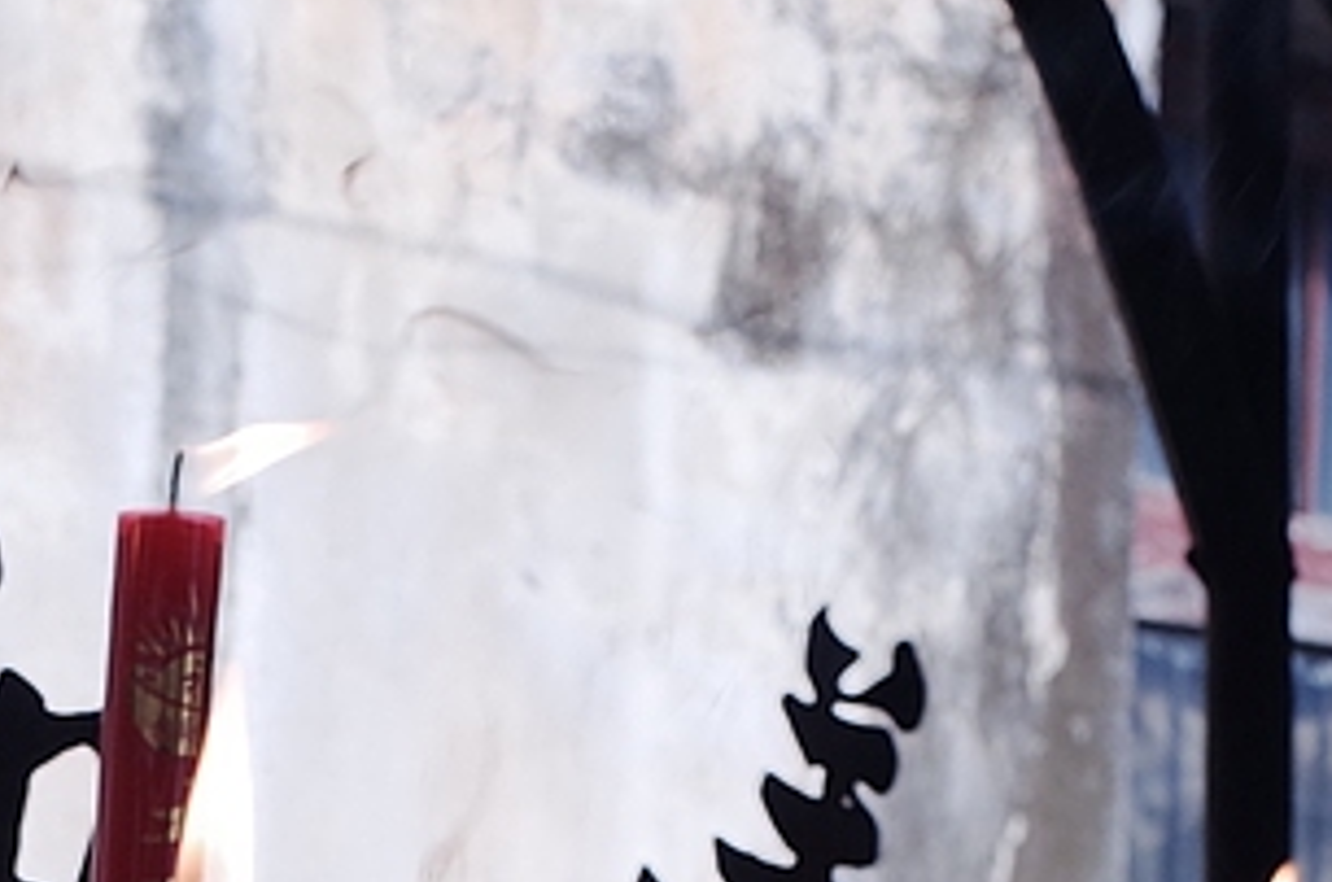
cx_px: 183
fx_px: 3249
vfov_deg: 13.9
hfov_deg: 22.7
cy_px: 1546
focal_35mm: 88
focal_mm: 13.7
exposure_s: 1/125
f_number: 5
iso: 100
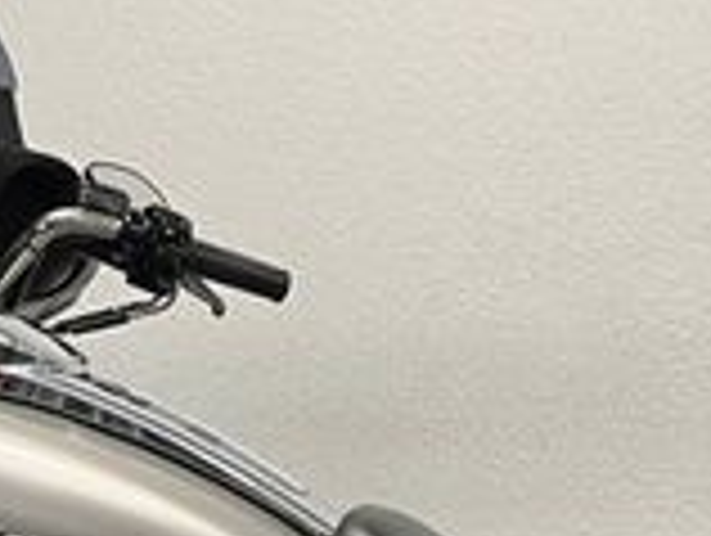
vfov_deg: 13.4
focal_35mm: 105
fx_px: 2160
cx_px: 531
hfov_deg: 18.6
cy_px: 788
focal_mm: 5.1
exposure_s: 1/50
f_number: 1.6
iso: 80
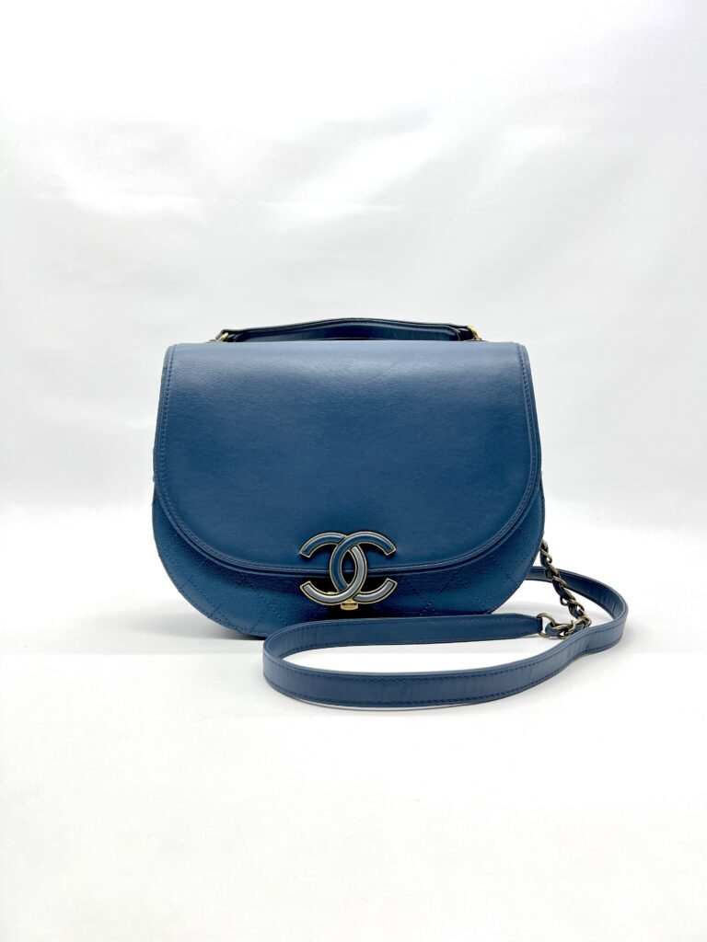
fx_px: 708
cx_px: 354
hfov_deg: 53.1
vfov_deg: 67.3
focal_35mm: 26
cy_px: 471
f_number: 1.5
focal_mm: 5.7
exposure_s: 1/154
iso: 40
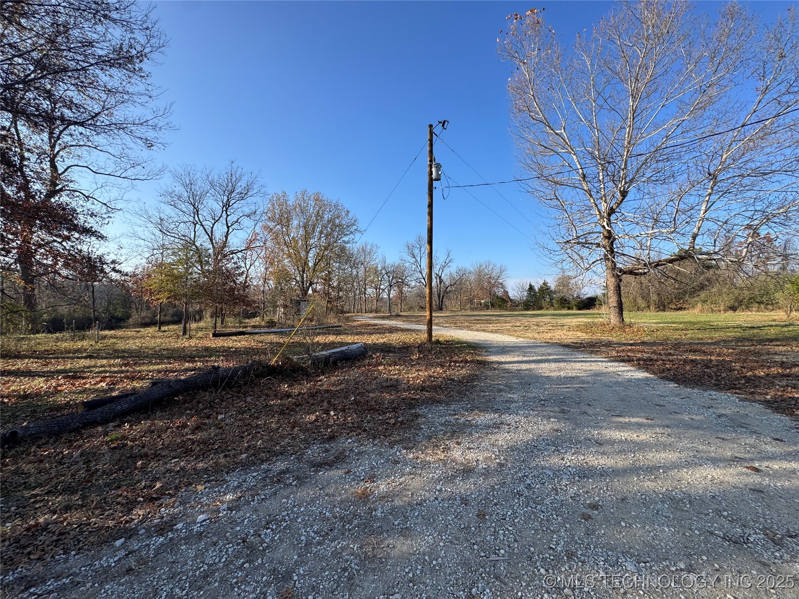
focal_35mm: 14
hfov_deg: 102.1
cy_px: 300
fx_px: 323
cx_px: 400
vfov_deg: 85.7
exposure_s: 1/1034
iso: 50
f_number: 2.2
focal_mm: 2.22
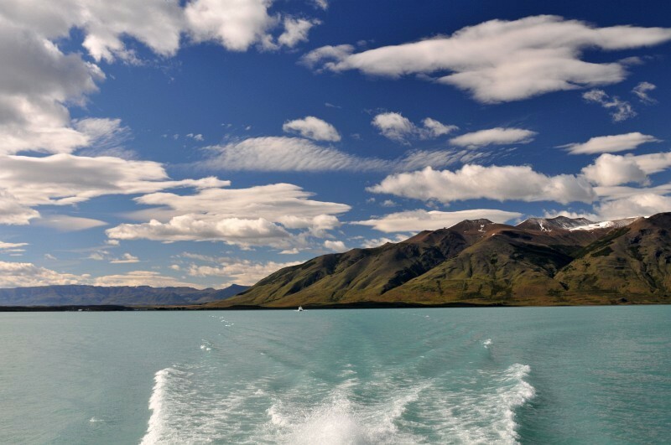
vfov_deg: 36.8
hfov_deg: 53.2
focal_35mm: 36
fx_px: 670
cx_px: 336
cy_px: 222
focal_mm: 24
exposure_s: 1/400
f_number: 7.1
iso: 200
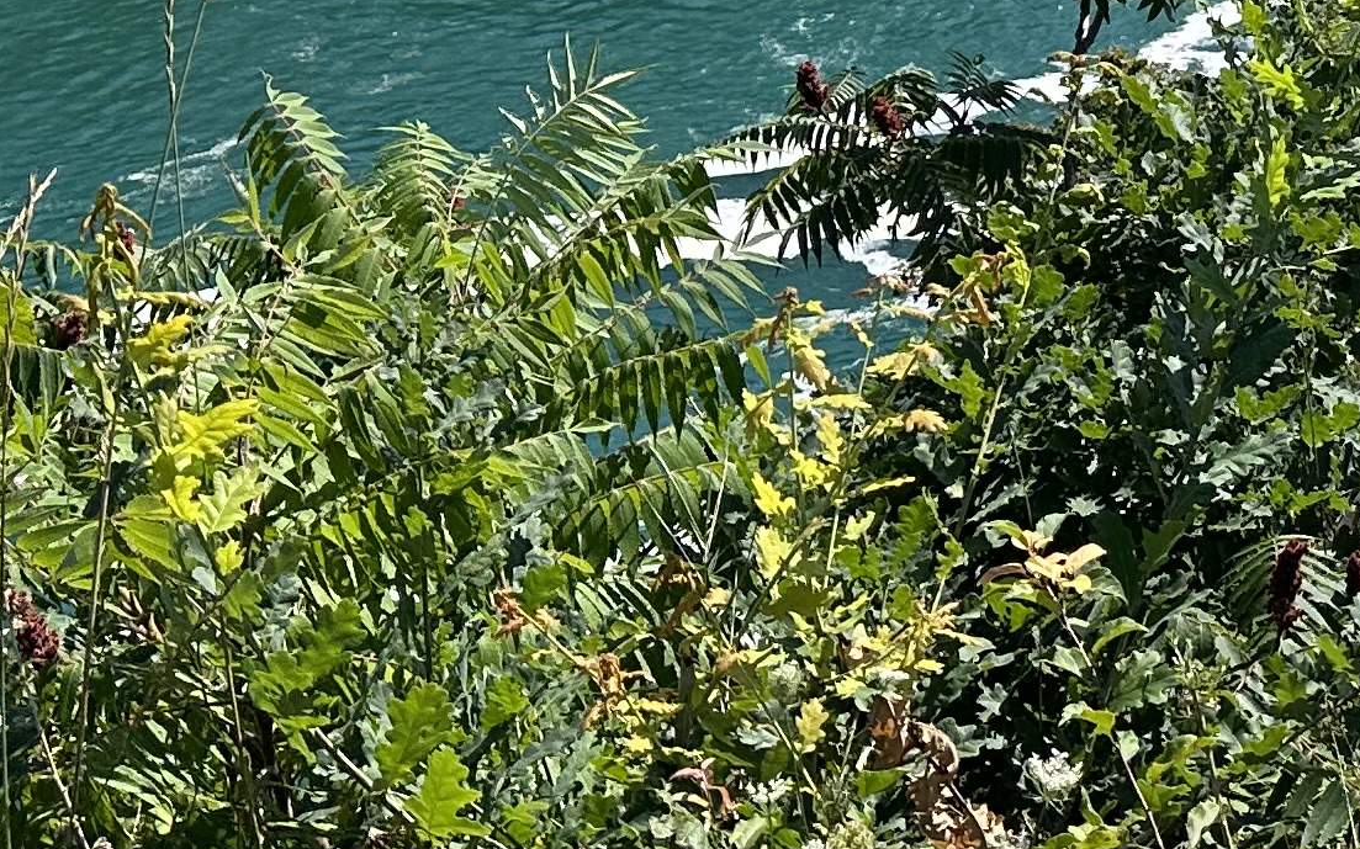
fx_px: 3446
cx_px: 1674
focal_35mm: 93
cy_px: -352
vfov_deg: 13.4
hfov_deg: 20.7
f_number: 1.78
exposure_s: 1/5848
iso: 80
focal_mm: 6.86
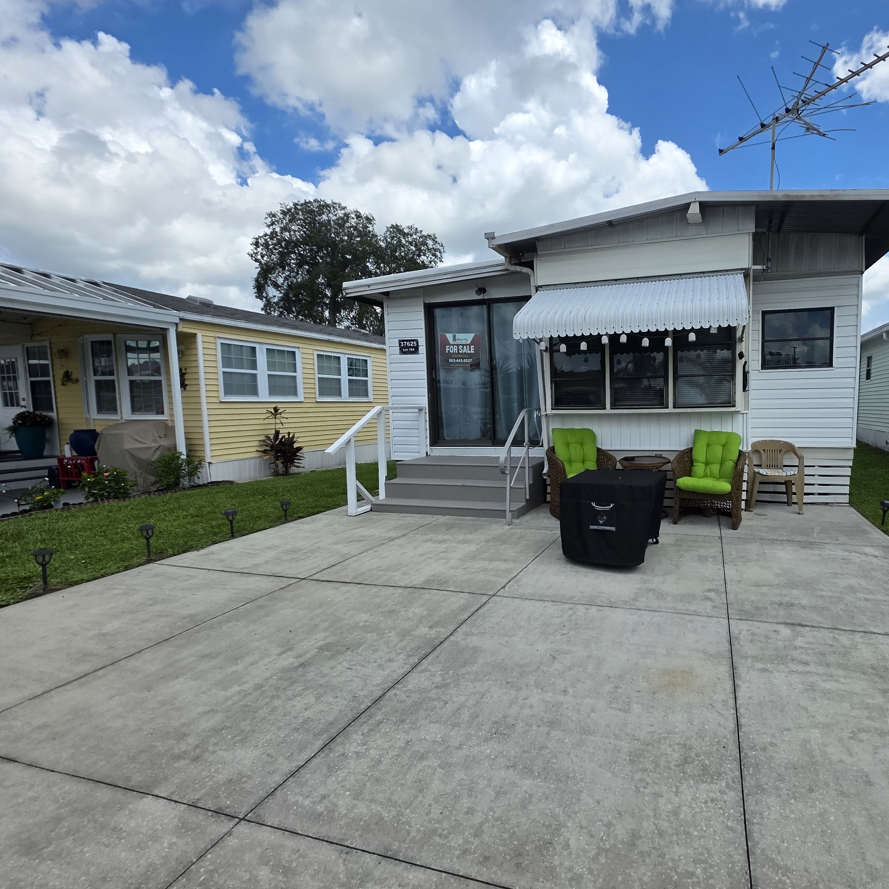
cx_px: 583
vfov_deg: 87.4
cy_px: 450
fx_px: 465
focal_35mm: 16
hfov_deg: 84.8
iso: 40
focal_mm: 2.2
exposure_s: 1/2404
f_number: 1.9
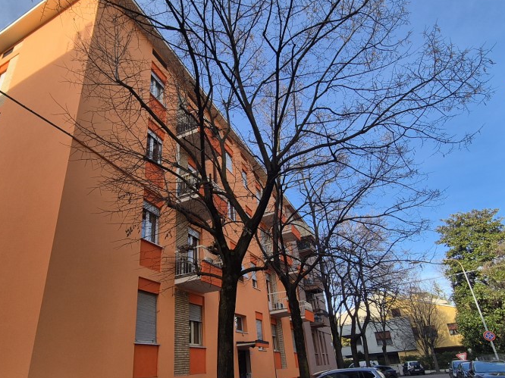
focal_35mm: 20
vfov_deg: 65.4
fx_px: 292
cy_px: 225
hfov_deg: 81.6
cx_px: 234
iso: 50
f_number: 2.2
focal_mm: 2.2
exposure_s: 1/906
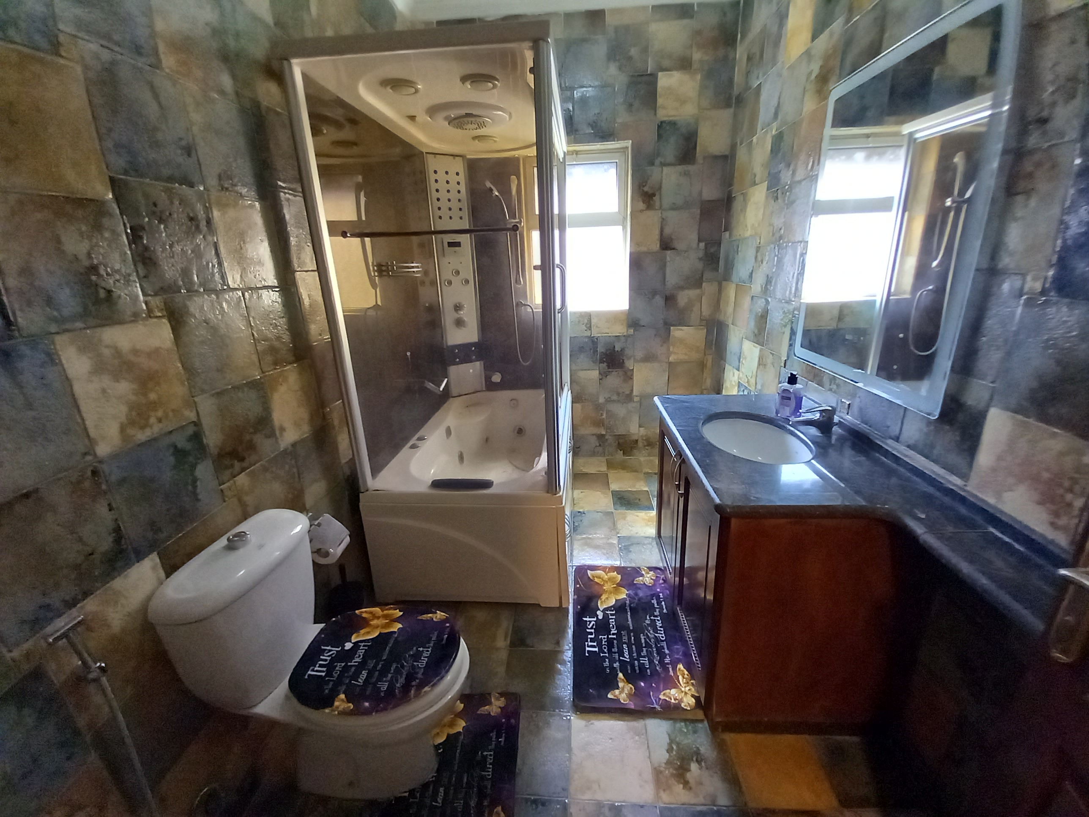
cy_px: 408
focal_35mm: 13
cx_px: 544
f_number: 2.2
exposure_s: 1/33
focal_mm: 1.13
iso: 200
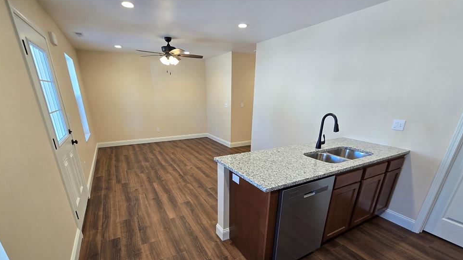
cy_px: 177
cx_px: 227
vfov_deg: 68.2
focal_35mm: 15
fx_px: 184
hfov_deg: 103.0
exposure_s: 1/60
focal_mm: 2.2
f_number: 2.2
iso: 80
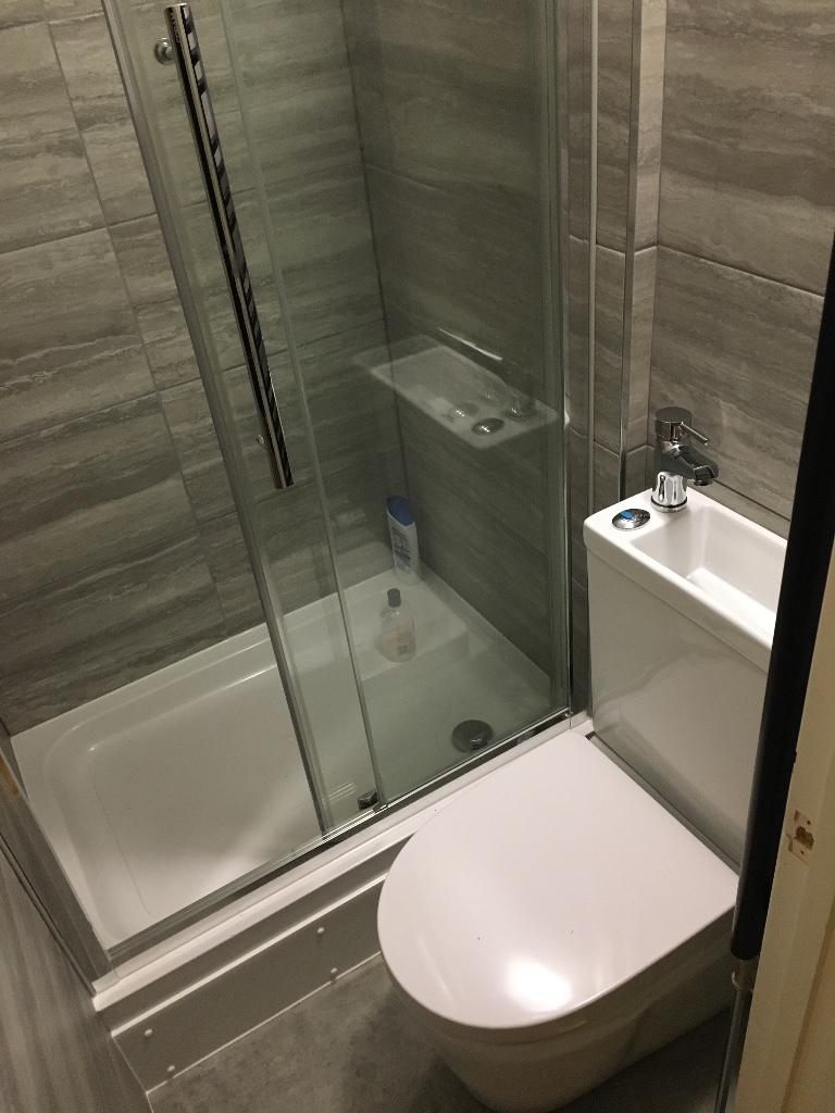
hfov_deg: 48.2
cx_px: 418
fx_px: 933
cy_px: 556
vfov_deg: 61.7
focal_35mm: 29
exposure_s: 1/20
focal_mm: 4.15
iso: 200
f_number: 2.2
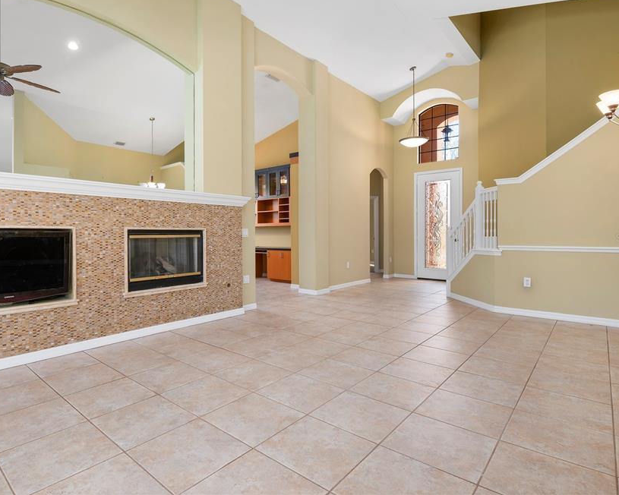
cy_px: 238
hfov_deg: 80.0
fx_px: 366
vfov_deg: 68.1
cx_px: 271
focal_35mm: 20
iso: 400
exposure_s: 1/10
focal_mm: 17
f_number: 8
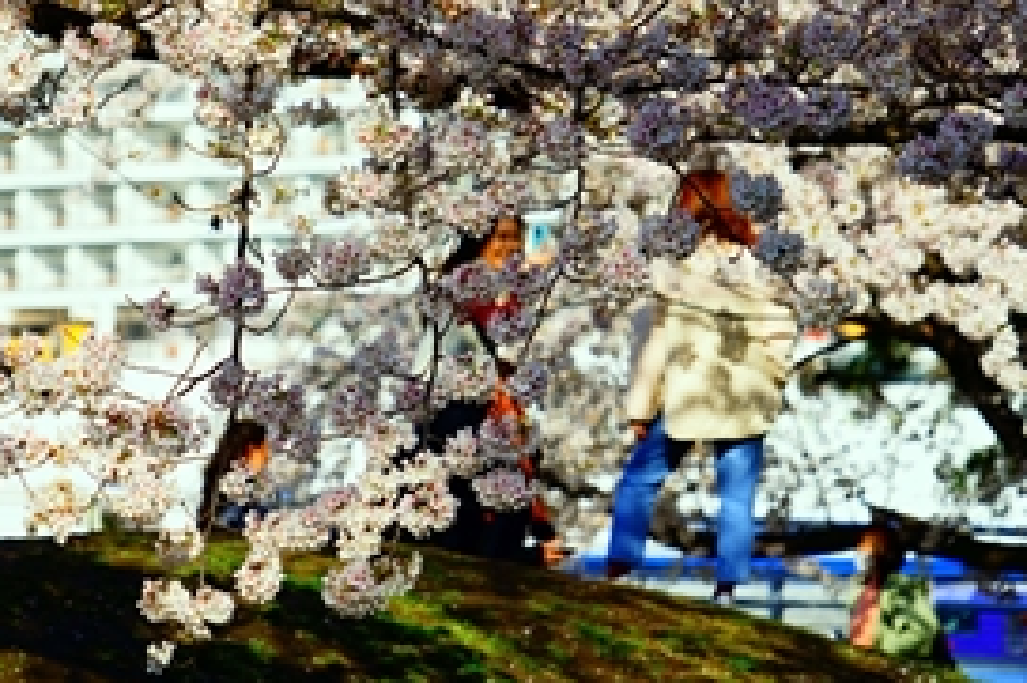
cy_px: 187
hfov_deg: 7.9
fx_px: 7469
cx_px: 464
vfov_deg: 5.2
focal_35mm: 262
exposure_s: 1/250
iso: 100
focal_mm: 178
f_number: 6.7
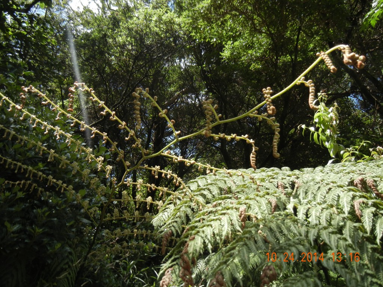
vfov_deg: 46.8
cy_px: 144
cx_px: 192
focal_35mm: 30
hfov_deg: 60.0
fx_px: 332
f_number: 3.5
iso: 160
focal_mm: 5.4
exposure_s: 1/406
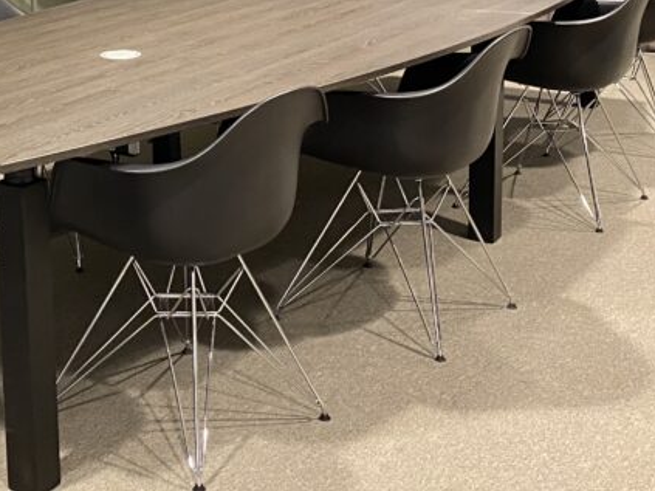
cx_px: 43
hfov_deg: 29.3
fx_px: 1192
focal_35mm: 63
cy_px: 46
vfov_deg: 22.7
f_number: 1.8
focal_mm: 4.25
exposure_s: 1/50
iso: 400
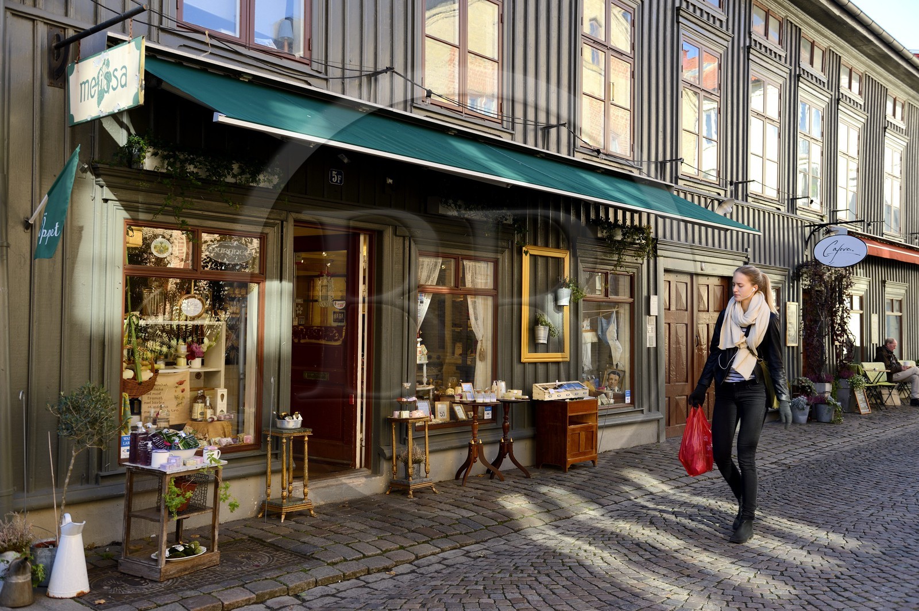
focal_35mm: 35
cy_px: 306
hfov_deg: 54.5
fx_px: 893
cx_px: 460
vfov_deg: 37.8
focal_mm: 35
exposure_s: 1/200
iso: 200
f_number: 4.5
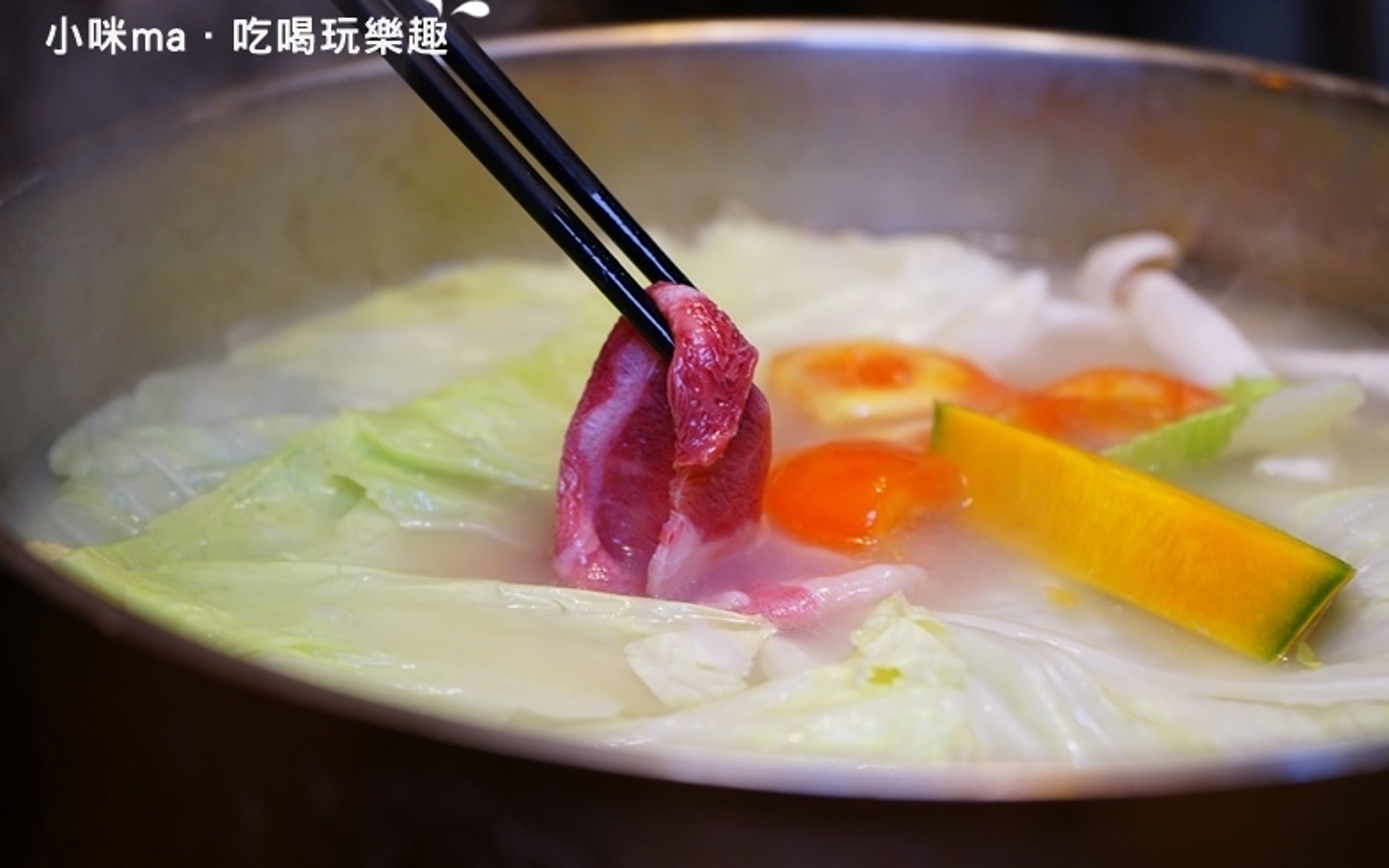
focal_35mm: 52
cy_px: 440
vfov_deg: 24.9
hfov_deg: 38.9
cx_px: 700
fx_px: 1968
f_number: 4.5
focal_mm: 50
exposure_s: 1/60
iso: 640
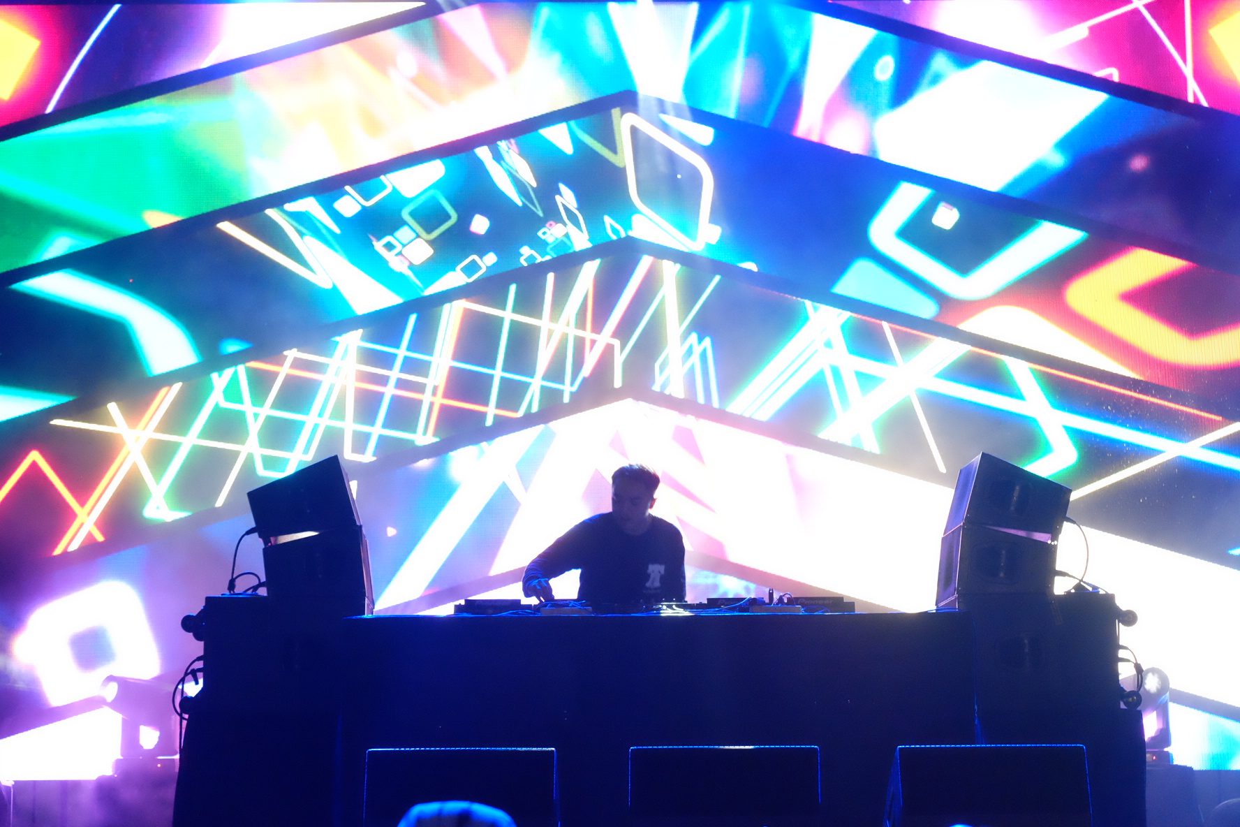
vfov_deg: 15.7
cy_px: 414
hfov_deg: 23.4
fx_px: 2996
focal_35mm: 87
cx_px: 620
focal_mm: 57.8
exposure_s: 1/100
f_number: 4.5
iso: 6400
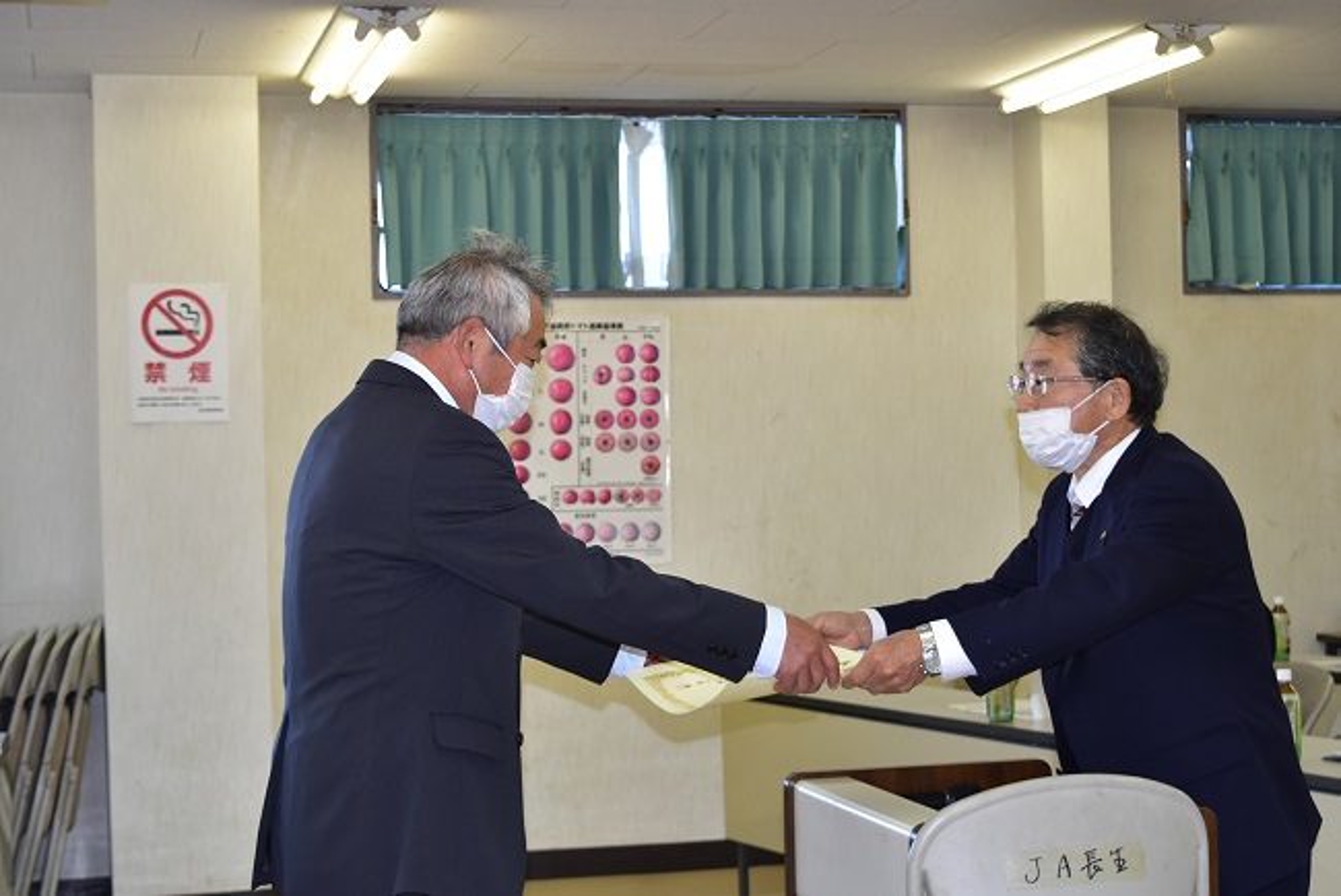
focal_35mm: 68
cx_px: 670
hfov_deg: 29.9
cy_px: 448
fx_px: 2515
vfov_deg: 20.2
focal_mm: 45
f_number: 5
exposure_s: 1/200
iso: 800
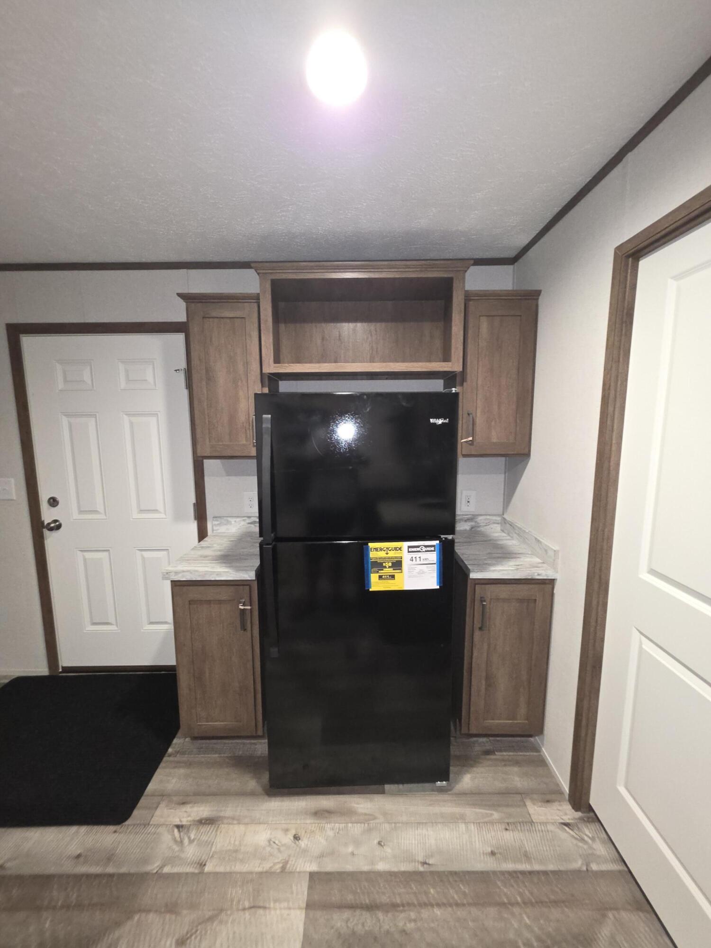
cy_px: 474
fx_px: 356
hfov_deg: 89.9
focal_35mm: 13
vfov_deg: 106.2
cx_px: 356
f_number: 1.9
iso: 250
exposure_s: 1/40
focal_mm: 2.2
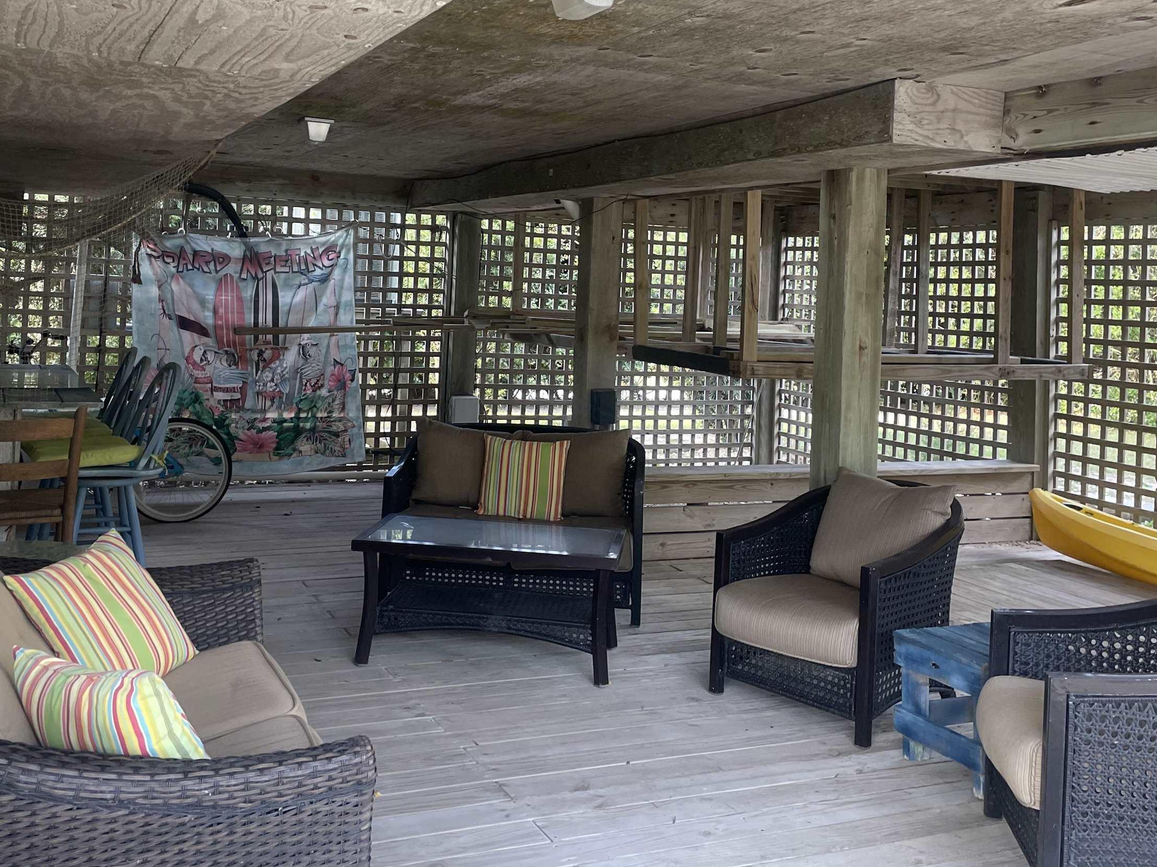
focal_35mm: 36
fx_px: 1203
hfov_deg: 51.3
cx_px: 518
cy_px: 279
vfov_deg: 39.1
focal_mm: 4.2
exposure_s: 1/121
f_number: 1.6
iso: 100
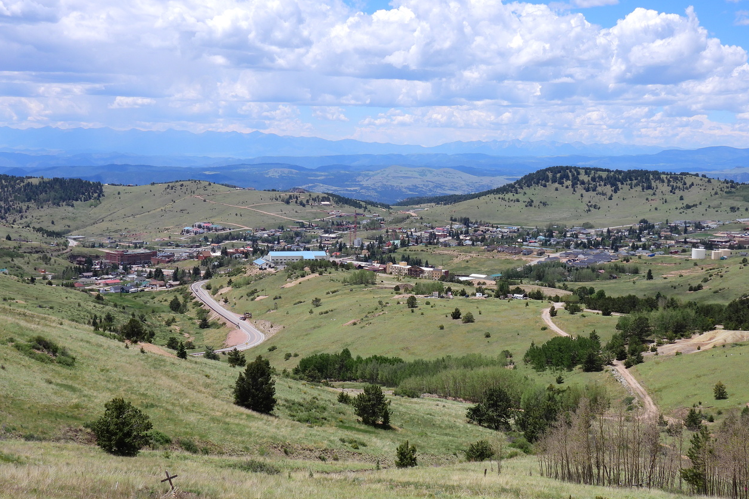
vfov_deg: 25.5
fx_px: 1102
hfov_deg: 37.5
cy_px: 274
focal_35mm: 53
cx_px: 378
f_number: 3.5
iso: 100
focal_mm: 8.9
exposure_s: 1/1600
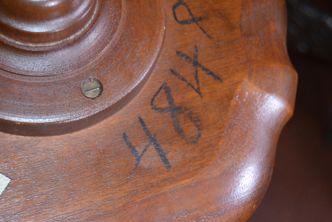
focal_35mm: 82
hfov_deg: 24.6
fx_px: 761
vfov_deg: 16.6
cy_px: 111
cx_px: 166
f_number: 5.6
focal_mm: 55
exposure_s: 1/60
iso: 1100
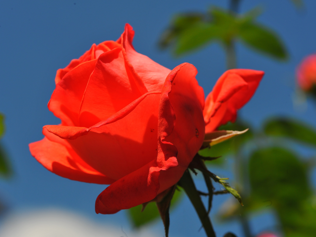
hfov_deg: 17.3
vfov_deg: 13.0
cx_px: 142
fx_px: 1041
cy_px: 118
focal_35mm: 114
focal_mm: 105
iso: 500
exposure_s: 1/640
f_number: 14
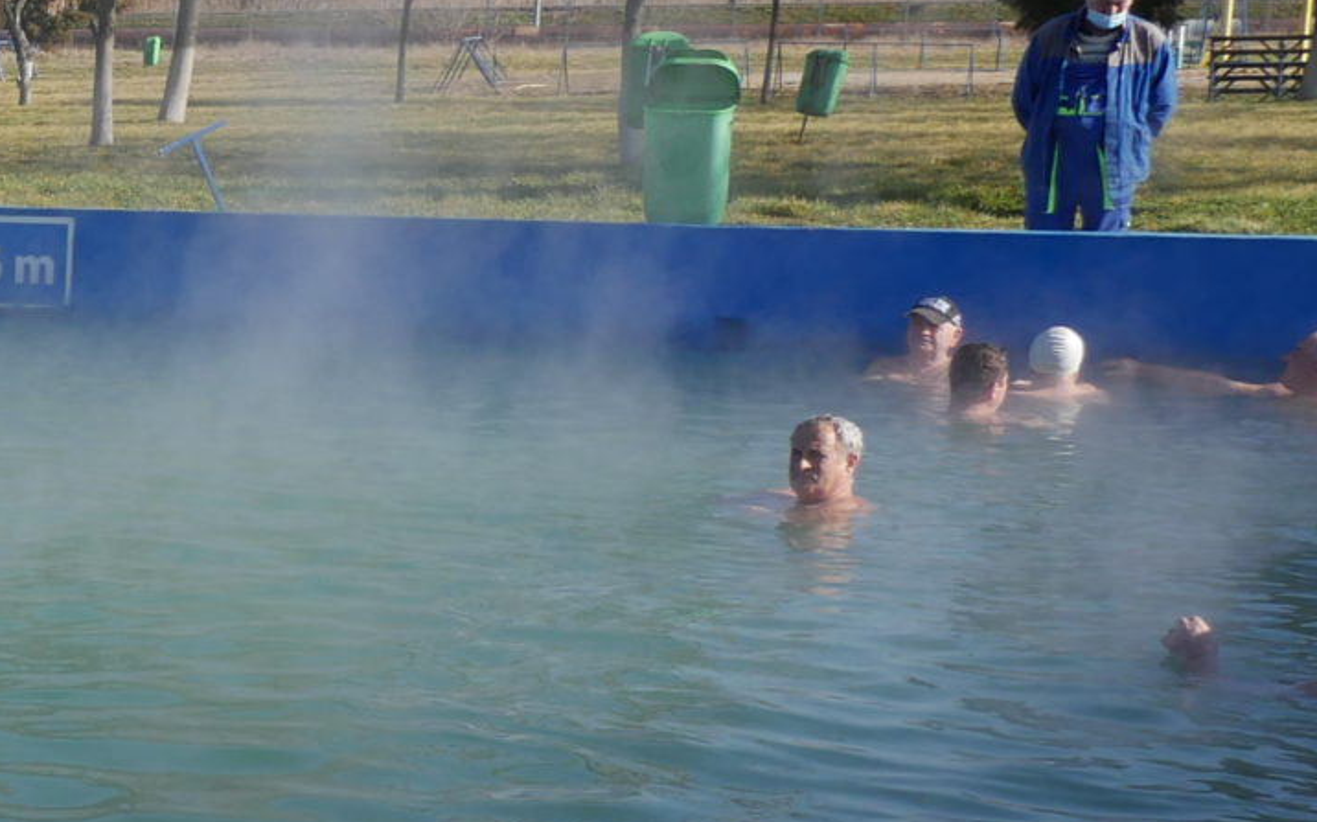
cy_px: 688
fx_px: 3265
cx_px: -800
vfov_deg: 14.3
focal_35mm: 91
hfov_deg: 19.2
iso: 200
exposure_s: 1/400
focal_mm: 12
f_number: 6.3
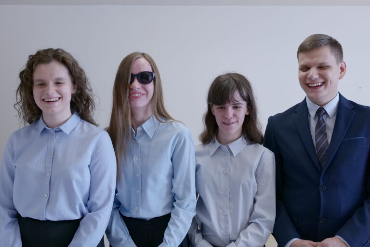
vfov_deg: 25.5
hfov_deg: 37.5
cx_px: 185
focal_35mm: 53
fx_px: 545
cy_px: 124
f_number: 8
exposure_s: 1/60
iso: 1250
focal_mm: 53
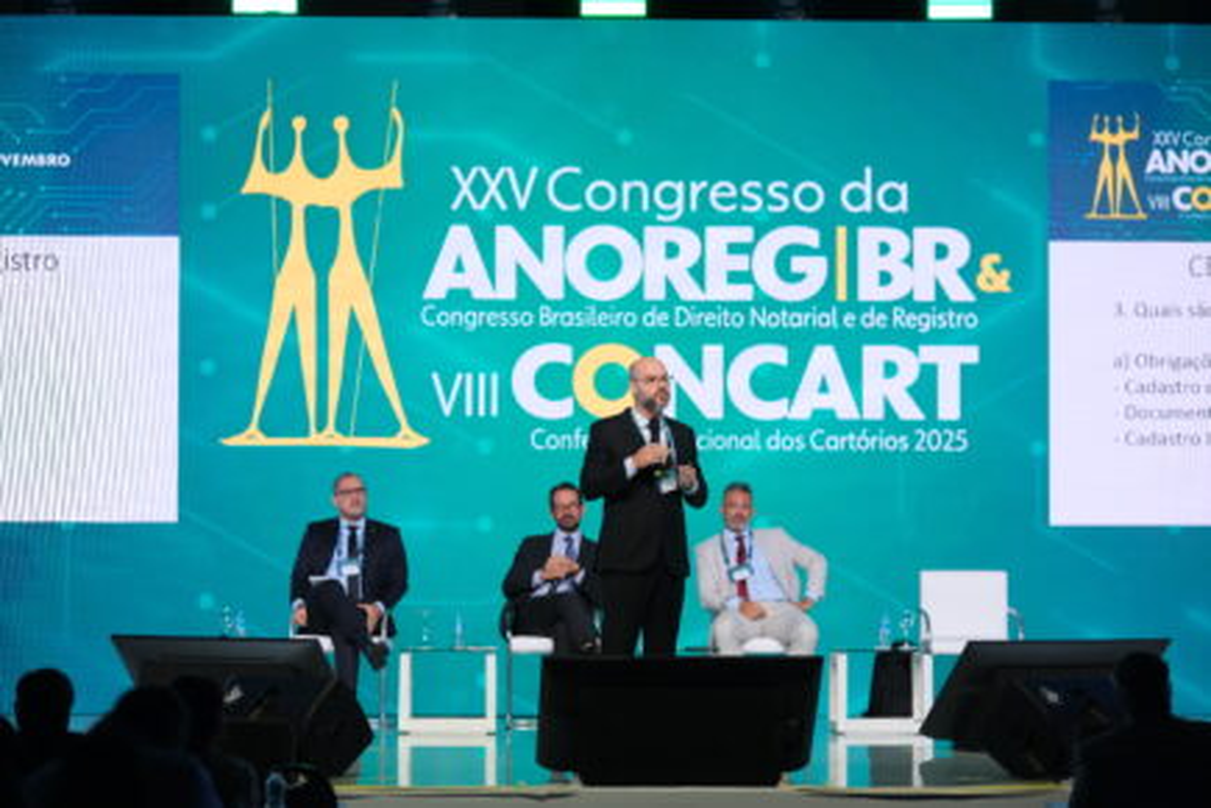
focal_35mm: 113
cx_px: 606
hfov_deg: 18.1
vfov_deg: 12.1
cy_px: 404
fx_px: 3801
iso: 1600
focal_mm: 75
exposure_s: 1/2000
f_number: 1.4
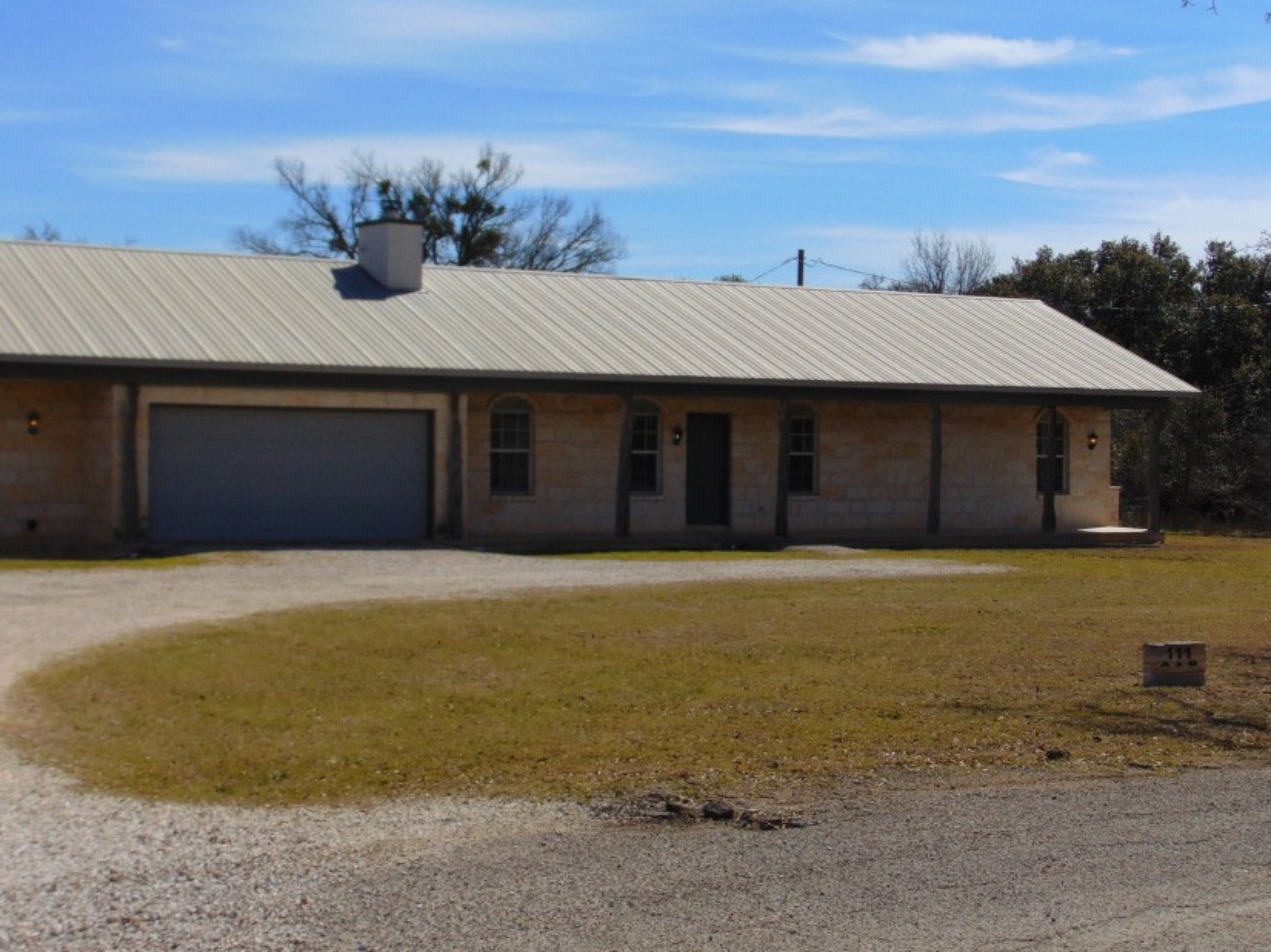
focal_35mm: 62
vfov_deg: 23.6
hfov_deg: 31.2
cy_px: 486
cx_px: 660
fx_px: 2276
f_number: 9
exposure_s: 1/400
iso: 80
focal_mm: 9
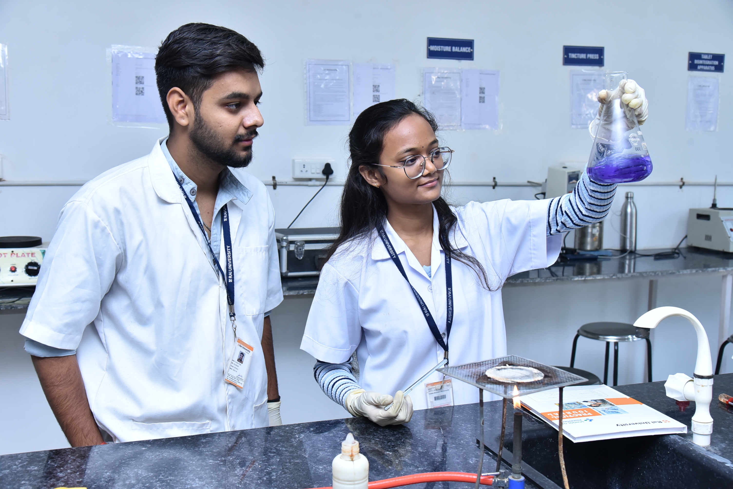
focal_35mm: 38
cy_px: 244
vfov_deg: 35.1
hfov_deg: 50.7
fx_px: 774
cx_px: 366
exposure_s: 1/125
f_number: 5.6
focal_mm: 38
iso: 1600
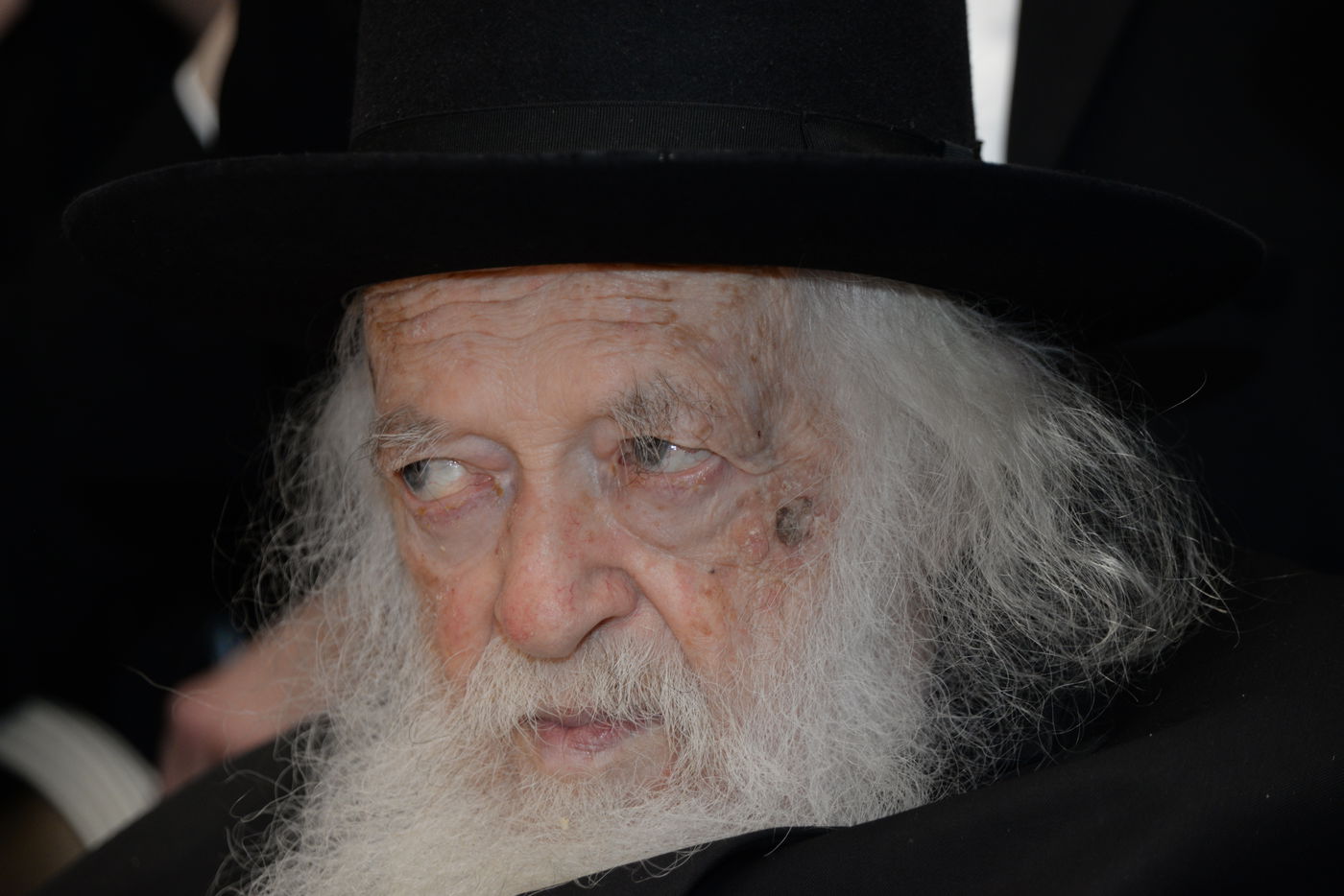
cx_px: 672
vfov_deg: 6.5
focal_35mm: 210
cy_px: 448
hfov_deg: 9.8
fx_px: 7841
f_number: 6.3
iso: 1250
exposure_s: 1/200
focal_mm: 210
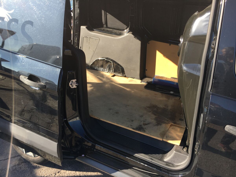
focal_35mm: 29
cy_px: 88
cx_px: 118
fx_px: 198
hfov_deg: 61.7
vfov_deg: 48.2
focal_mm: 4.15
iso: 25
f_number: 2.2
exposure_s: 1/354
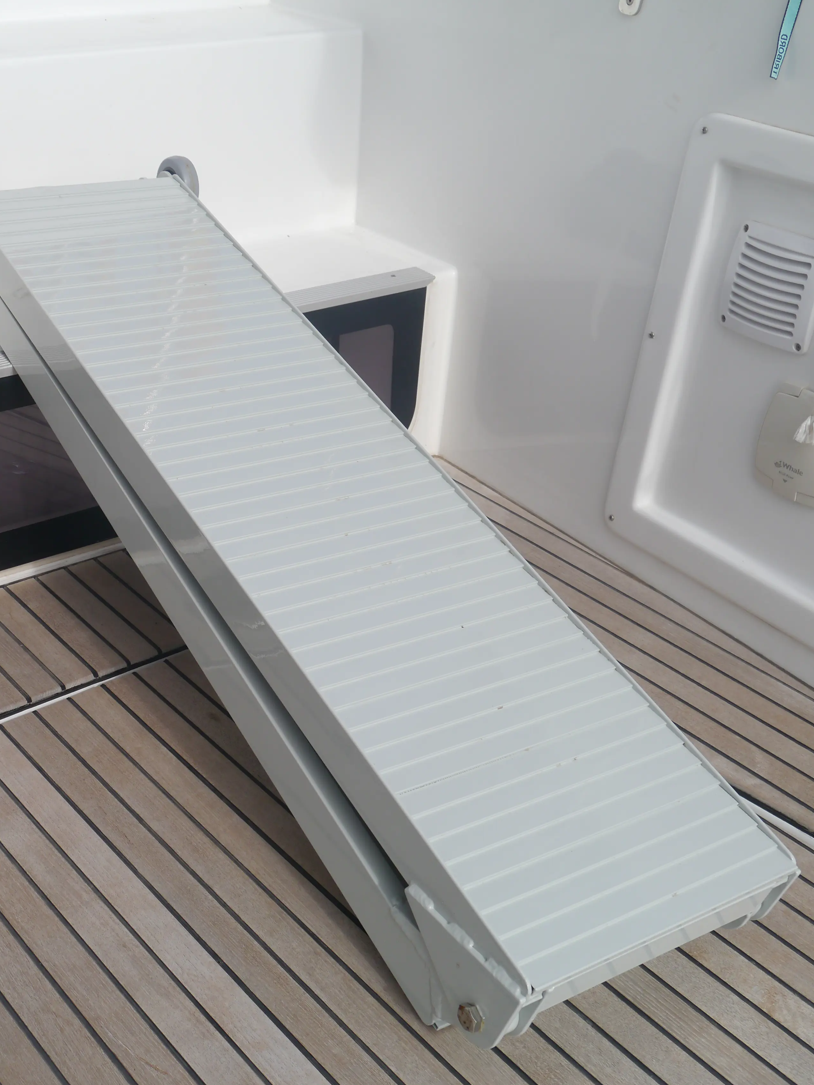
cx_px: 174
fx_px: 1442
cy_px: 543
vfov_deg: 41.2
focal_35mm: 46
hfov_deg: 30.8
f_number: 8
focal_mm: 17
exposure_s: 1/500
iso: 160
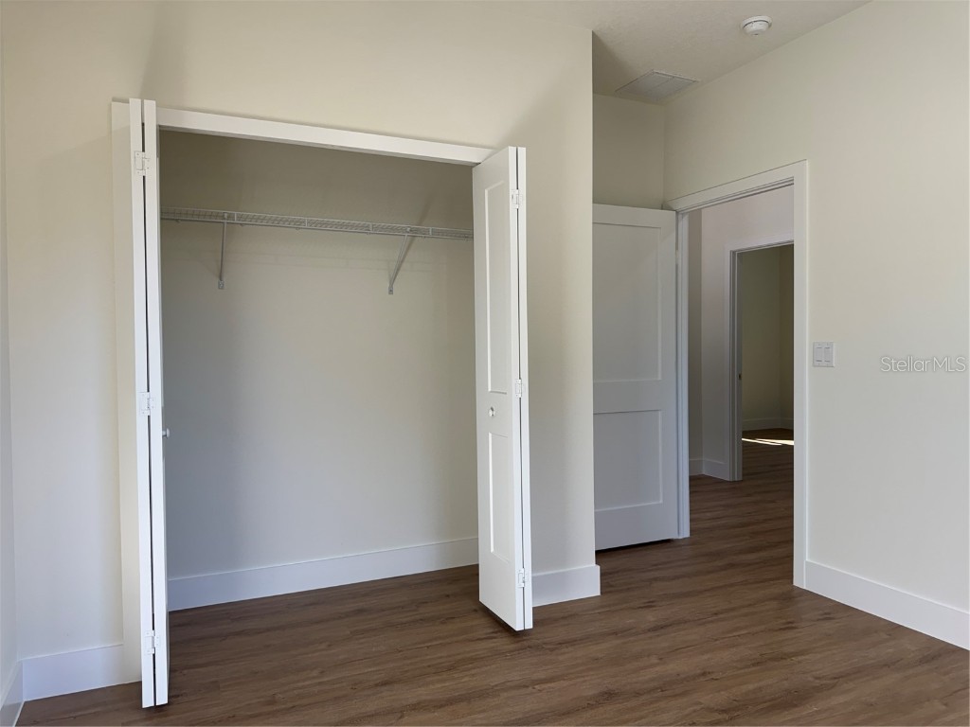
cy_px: 364
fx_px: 673
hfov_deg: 71.6
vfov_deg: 56.8
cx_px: 485
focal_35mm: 24
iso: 64
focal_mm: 6.76
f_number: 1.78
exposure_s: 1/209
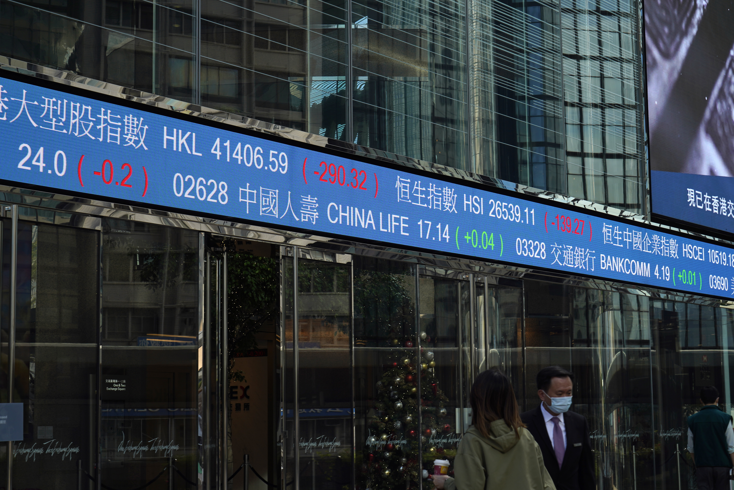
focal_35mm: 70
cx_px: 367
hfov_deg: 28.8
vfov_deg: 19.5
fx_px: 1427
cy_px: 245
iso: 160
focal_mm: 70
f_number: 8
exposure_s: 1/250
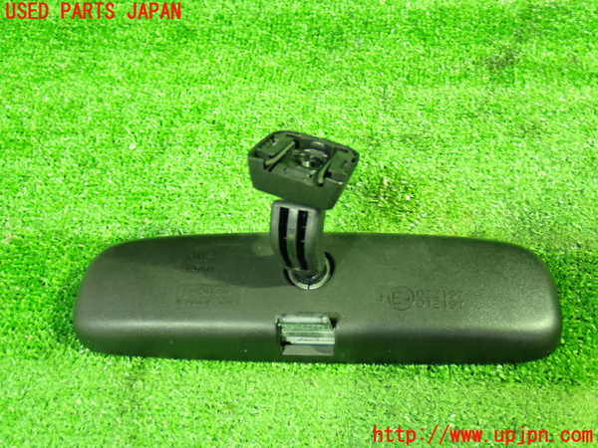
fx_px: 708
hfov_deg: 45.8
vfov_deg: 35.1
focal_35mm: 41
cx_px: 299
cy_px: 224
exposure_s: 1/13
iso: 800
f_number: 2.8
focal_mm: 7.31
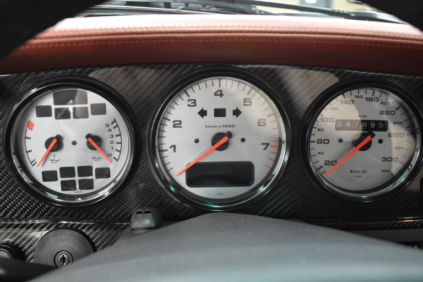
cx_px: 212
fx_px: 388
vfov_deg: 40.0
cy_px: 141
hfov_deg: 57.2
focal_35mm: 33
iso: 2200
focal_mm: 22
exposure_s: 1/30
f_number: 3.8
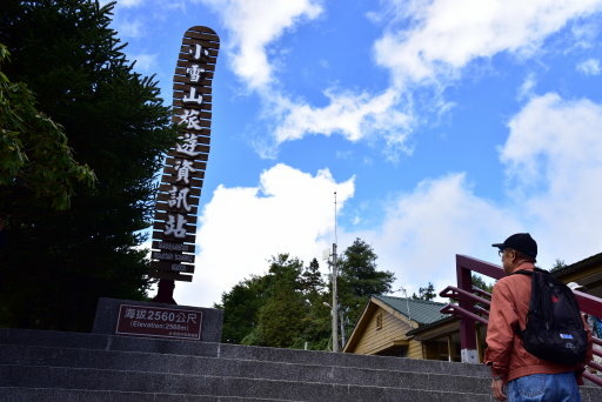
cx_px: 301
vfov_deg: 37.9
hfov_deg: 54.4
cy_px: 201
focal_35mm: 35
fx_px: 586
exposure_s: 1/125
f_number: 7.1
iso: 100
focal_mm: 35
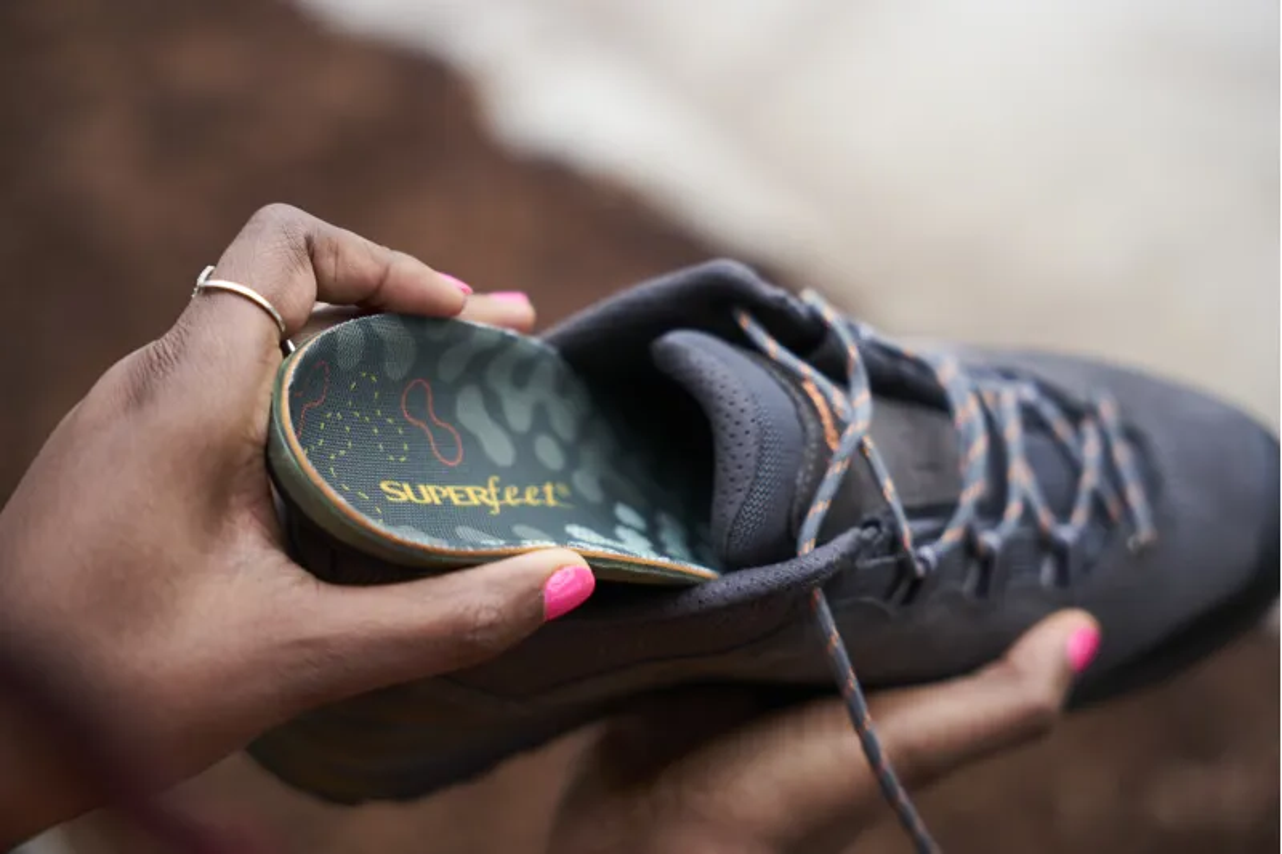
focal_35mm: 70
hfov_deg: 28.8
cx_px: 641
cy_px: 427
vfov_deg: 19.4
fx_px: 2492
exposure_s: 1/320
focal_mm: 70
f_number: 2.8
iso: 64
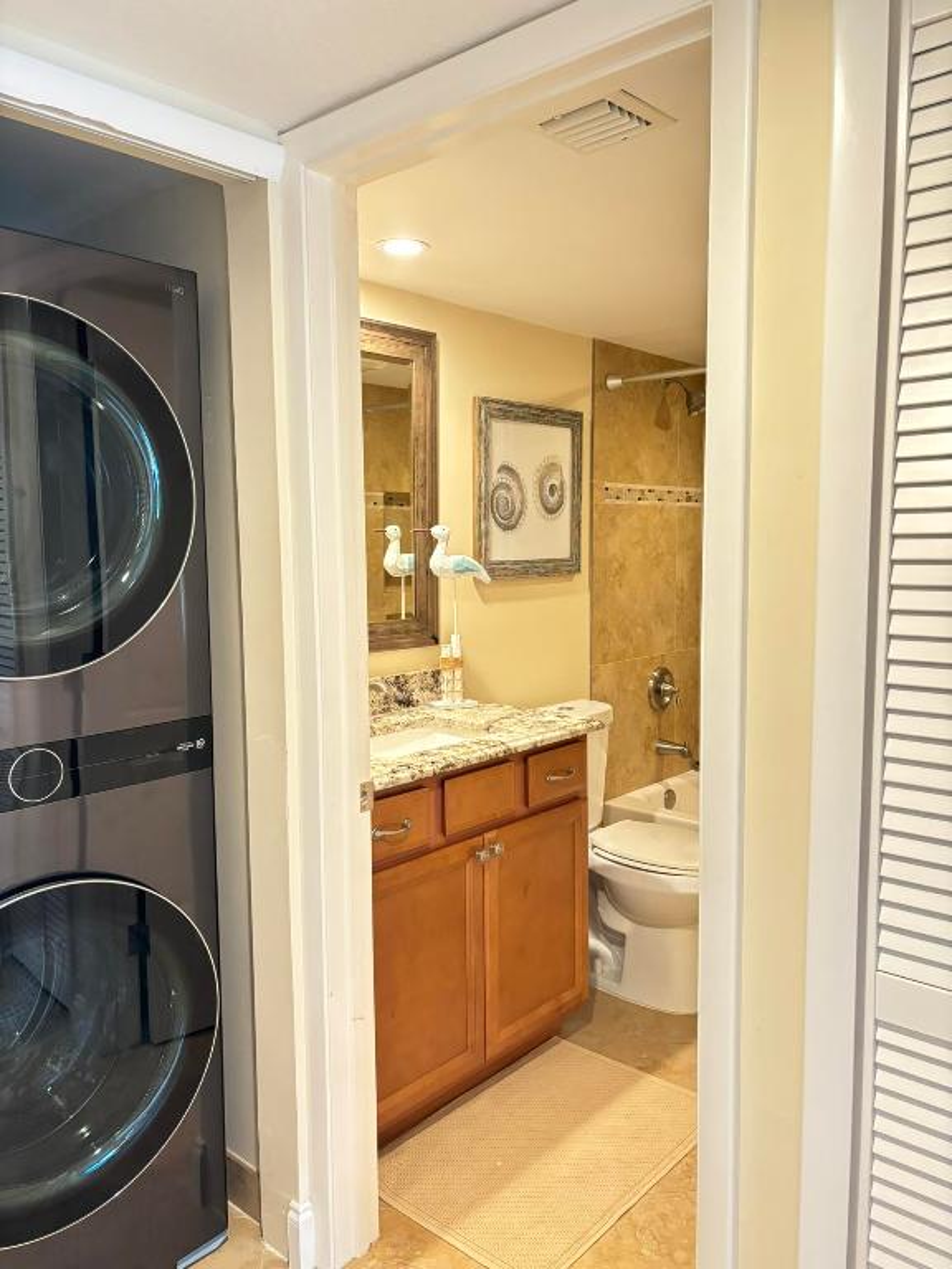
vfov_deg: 67.3
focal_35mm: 26
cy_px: 634
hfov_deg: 53.1
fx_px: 953
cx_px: 476
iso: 400
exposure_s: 1/60
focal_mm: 5.96
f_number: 1.6
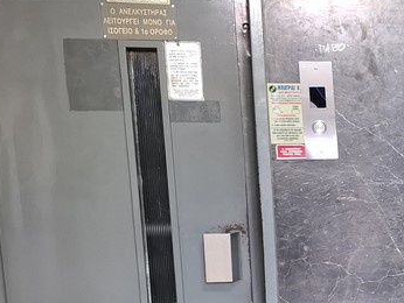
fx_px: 794
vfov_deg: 21.1
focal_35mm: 68
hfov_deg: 24.8
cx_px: 525
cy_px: 276
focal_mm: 5.54
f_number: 1.8
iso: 320
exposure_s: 1/33
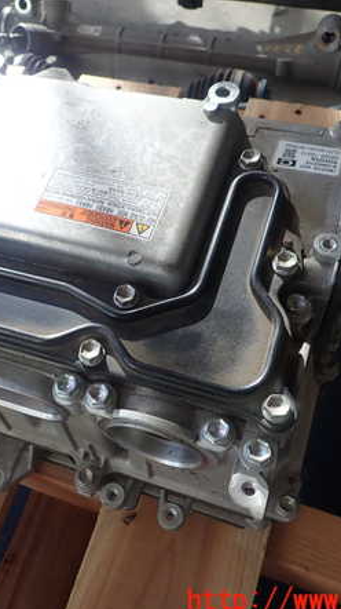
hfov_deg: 31.4
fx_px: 596
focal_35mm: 37
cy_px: 309
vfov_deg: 54.0
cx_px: 85
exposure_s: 1/100
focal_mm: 4.5
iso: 100
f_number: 2.8
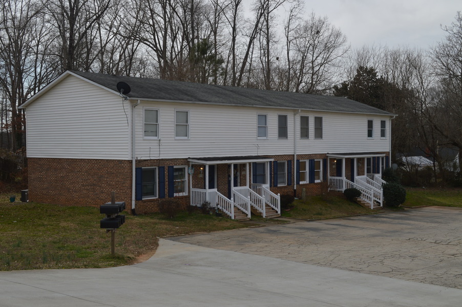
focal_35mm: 45
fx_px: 577
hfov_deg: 43.6
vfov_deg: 29.8
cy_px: 154
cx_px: 231
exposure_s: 1/250
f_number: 8
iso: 100
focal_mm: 30
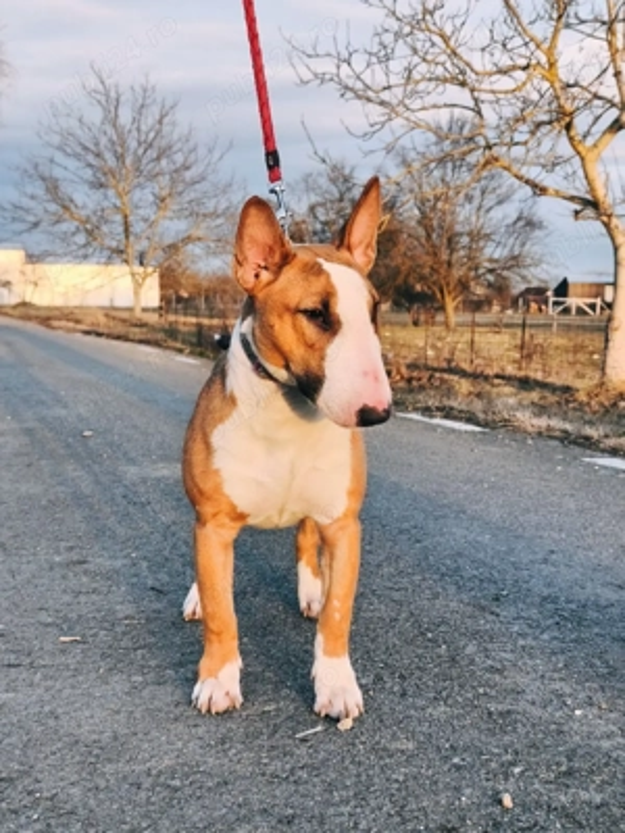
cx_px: 312
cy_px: 416
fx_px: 1107
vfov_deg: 41.2
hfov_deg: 31.5
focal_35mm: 46
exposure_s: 1/101
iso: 64
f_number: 1.65
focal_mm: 6.18
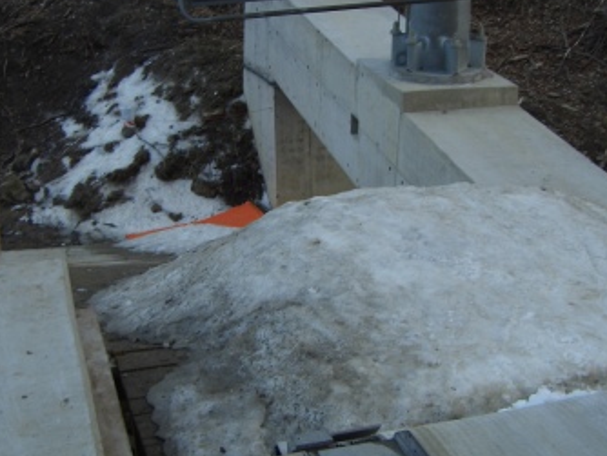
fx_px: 983
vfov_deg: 26.1
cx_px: 371
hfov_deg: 34.2
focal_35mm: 56
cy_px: 213
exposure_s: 1/60
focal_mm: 8
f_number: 2.8
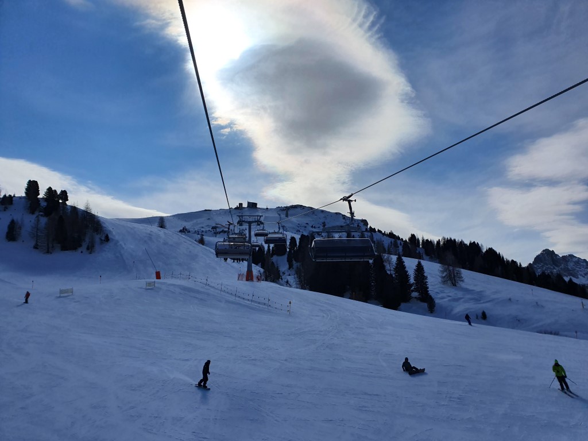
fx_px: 442
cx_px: 294
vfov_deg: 53.1
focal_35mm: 26
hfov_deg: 67.3
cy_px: 220
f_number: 2.4
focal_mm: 4.32
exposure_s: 1/10624
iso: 50
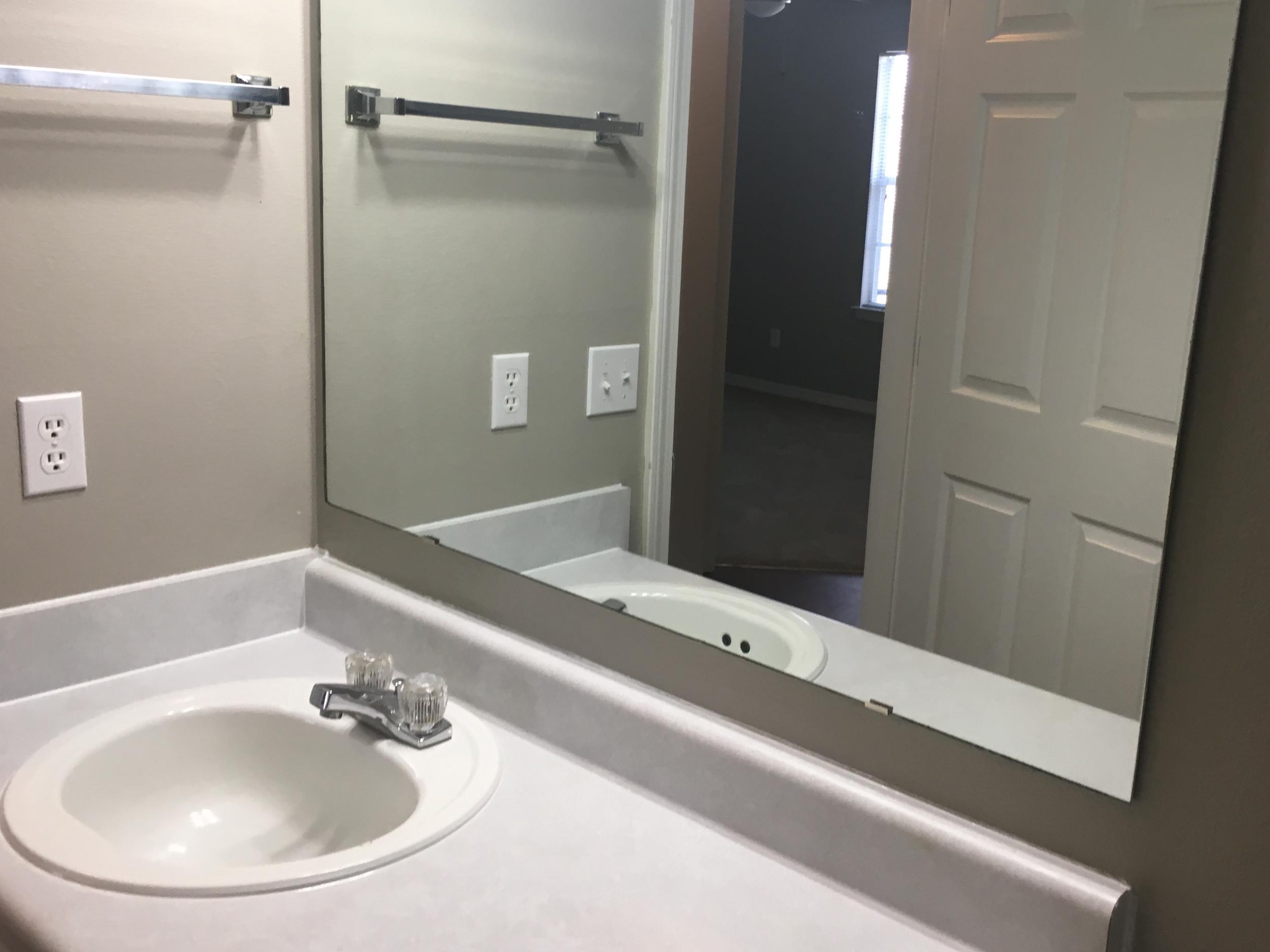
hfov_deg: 52.4
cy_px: 447
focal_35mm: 35
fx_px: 1284
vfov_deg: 40.7
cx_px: 732
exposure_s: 1/40
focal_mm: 4.15
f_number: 2.2
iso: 25
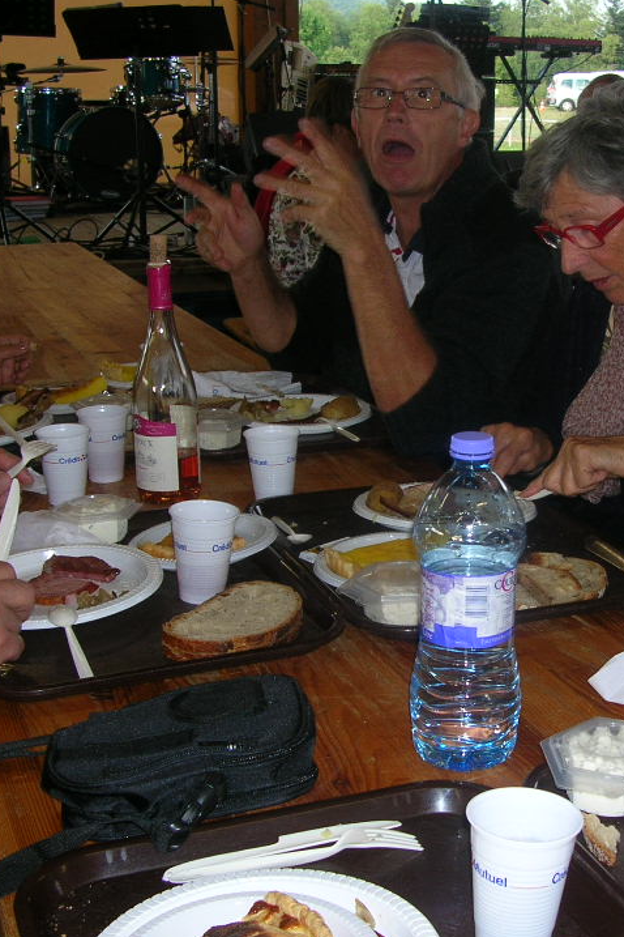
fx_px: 1352
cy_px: 495
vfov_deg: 38.2
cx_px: 507
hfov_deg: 25.5
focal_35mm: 52
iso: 50
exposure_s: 1/60.1
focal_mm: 5.8
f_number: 2.8
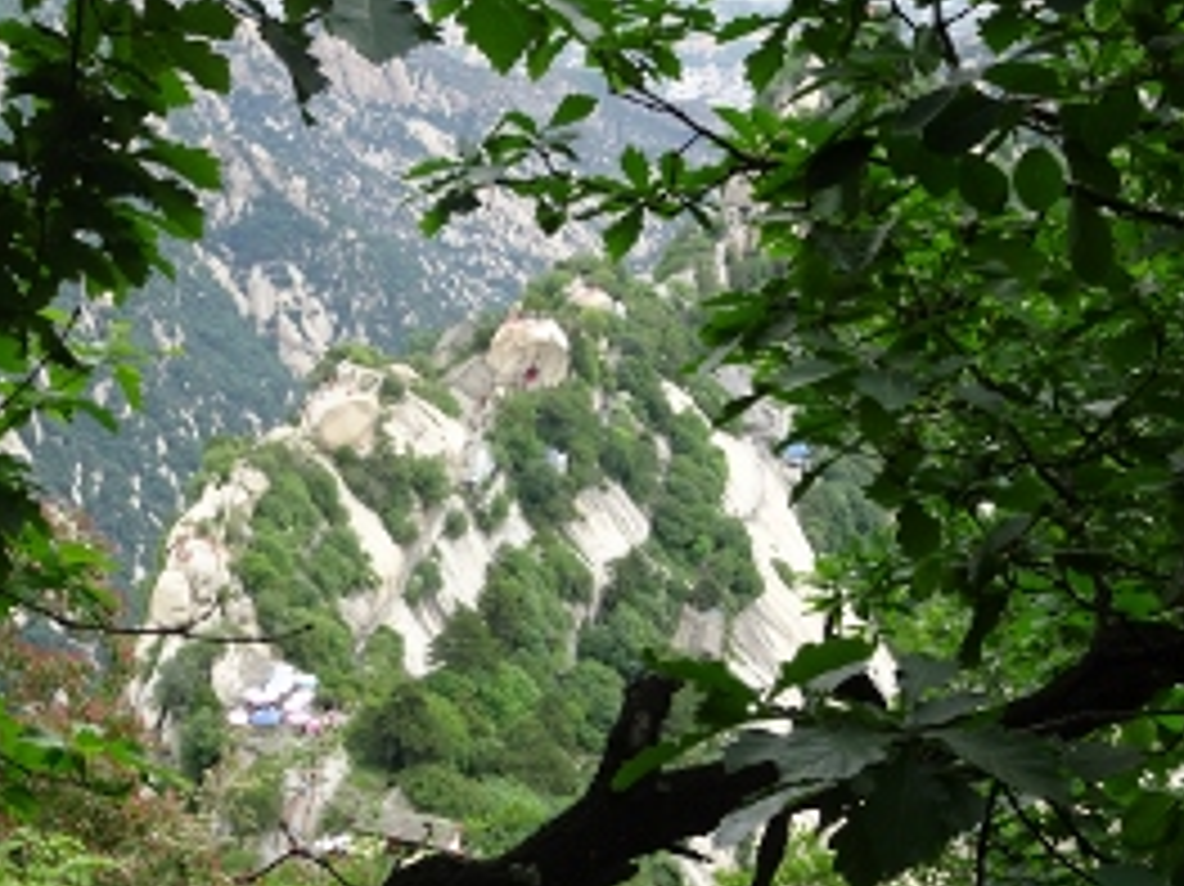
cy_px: 535
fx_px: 2291
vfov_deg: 21.9
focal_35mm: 67
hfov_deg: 28.8
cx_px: 428
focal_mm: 7.58
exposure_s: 1/80
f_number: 4.5
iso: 80
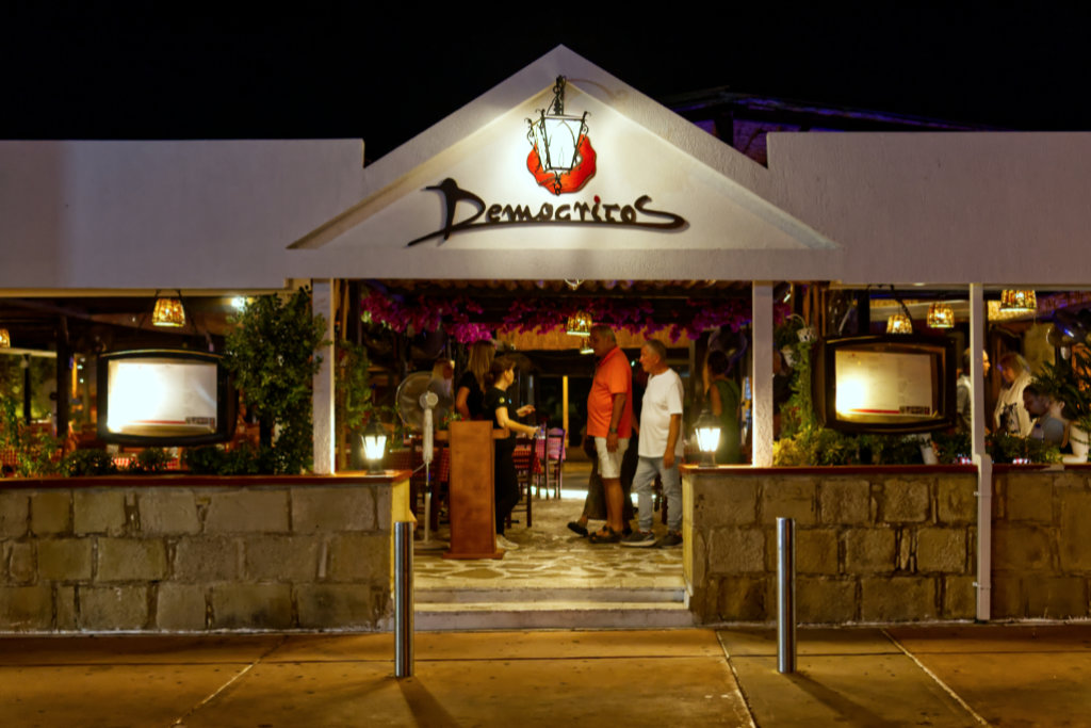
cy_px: 364
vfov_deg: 29.9
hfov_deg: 43.6
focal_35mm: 45
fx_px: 1364
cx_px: 546
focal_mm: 30
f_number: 2.2
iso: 1600
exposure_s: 1/160
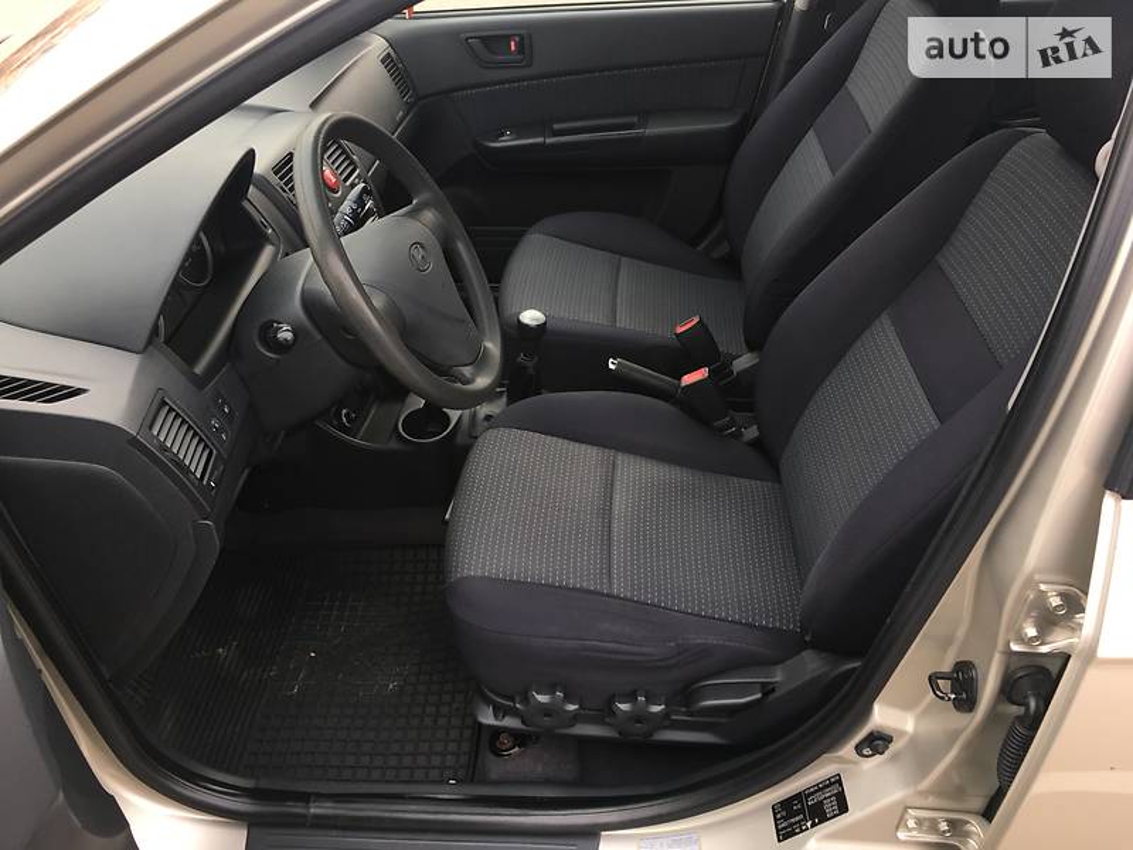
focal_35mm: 29
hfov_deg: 61.7
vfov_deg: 48.2
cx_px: 566
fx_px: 949
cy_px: 425
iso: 25
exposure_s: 1/35
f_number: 2.2
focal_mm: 4.2
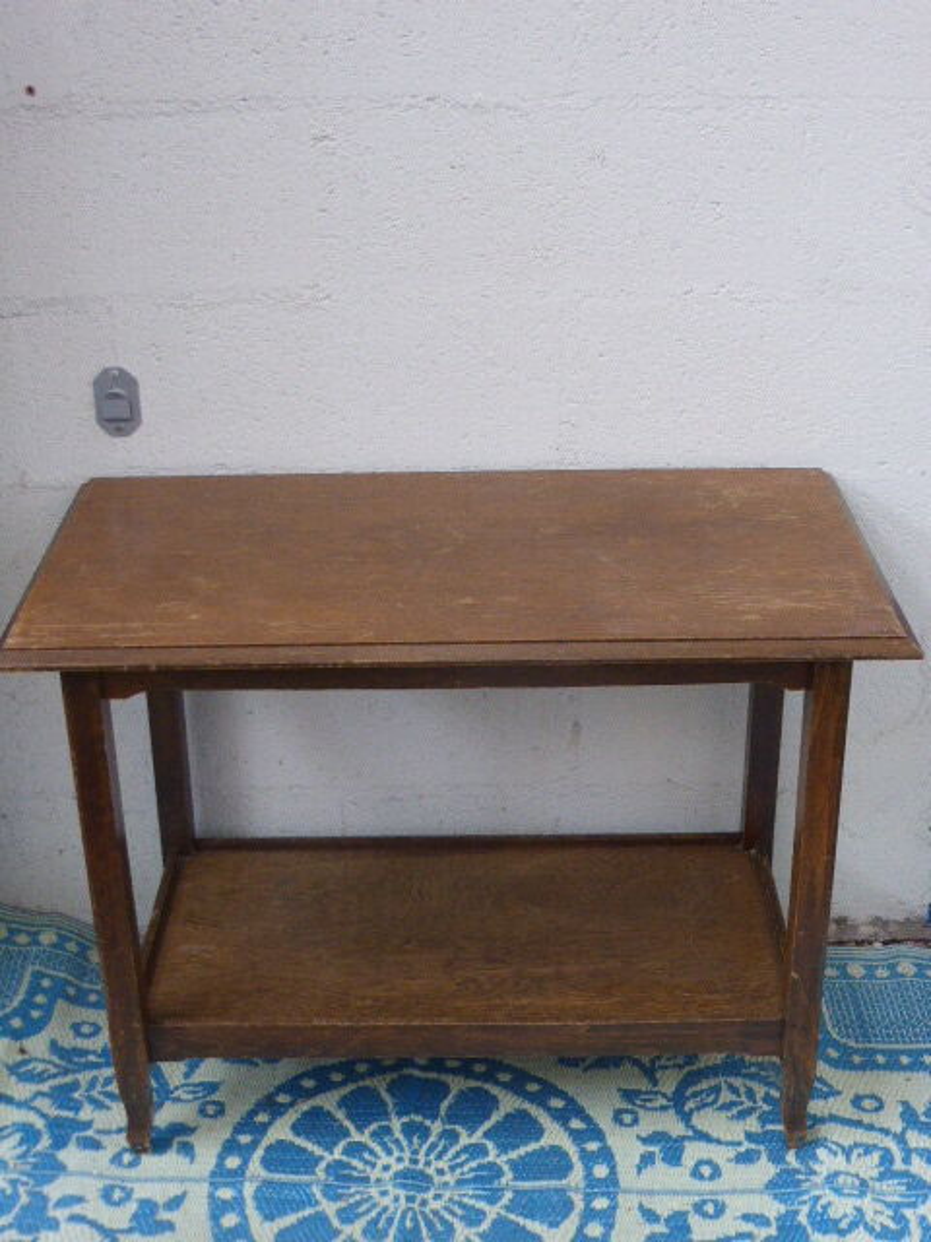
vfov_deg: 36.2
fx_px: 1901
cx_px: 466
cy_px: 621
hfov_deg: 27.5
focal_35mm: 53
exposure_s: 1/15
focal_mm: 9
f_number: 4.4
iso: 400
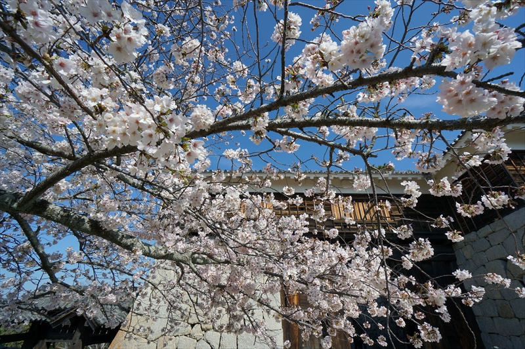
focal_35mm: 15
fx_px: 219
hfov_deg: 100.4
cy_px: 174
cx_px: 262
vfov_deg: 77.2
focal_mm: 10
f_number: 9
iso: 100
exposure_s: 1/200
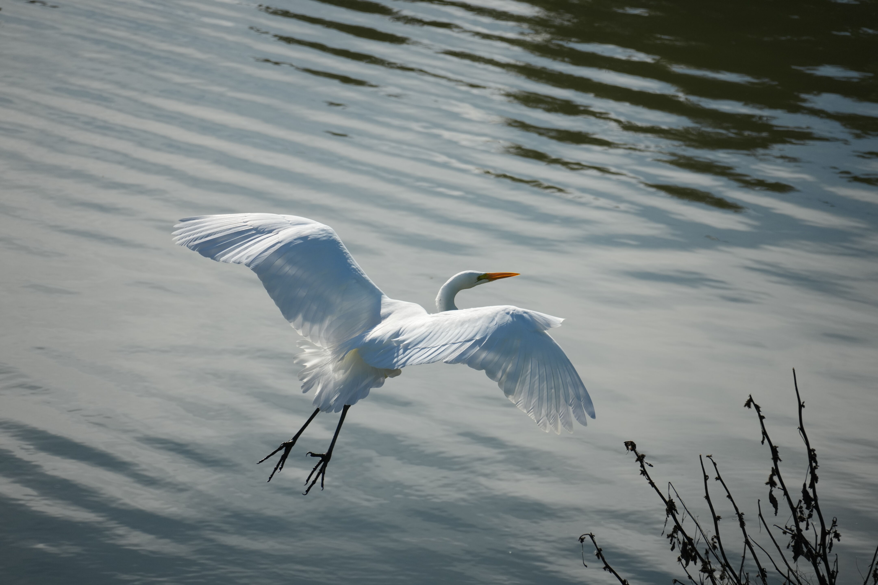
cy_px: 292
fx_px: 6658
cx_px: 439
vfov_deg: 5.0
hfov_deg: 7.5
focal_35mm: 273
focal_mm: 273
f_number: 7.1
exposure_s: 1/2000
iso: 500
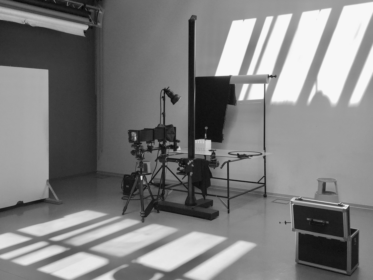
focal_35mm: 29
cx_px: 186
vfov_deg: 48.2
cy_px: 140
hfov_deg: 61.7
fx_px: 312
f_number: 2.2
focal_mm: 4.15
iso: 32
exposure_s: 1/549
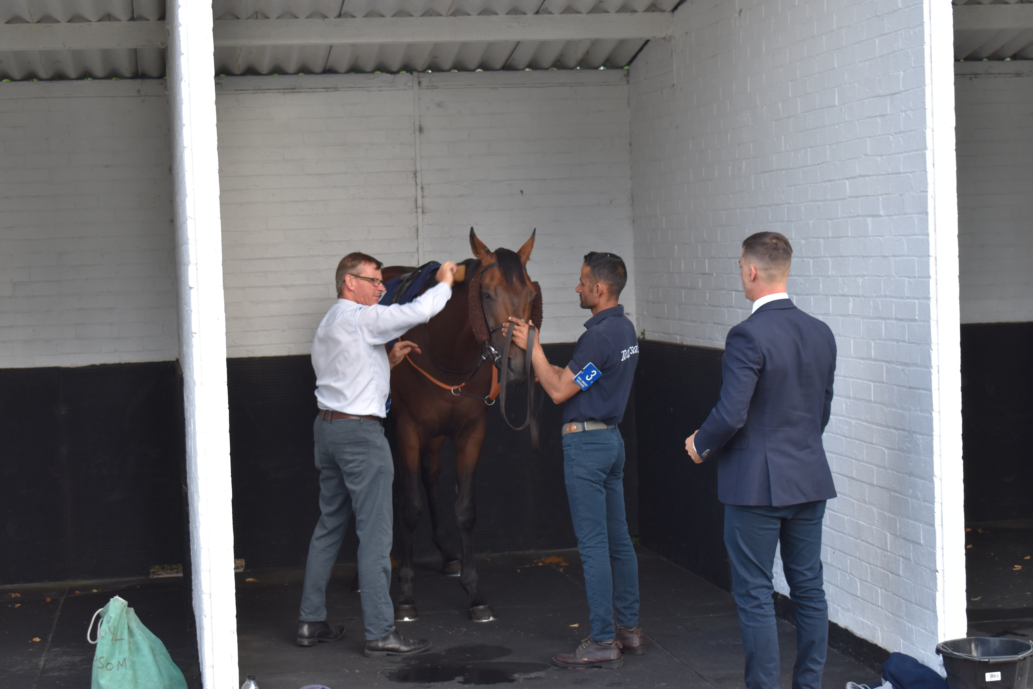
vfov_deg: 19.7
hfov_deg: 29.2
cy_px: 344
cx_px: 516
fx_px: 1980
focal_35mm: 69
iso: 400
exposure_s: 1/125
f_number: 5.6
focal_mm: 46
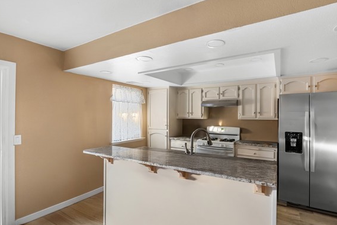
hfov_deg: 89.8
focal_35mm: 18
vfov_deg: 67.4
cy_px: 116
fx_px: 169
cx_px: 181
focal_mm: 16
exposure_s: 1/50
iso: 1000
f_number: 8
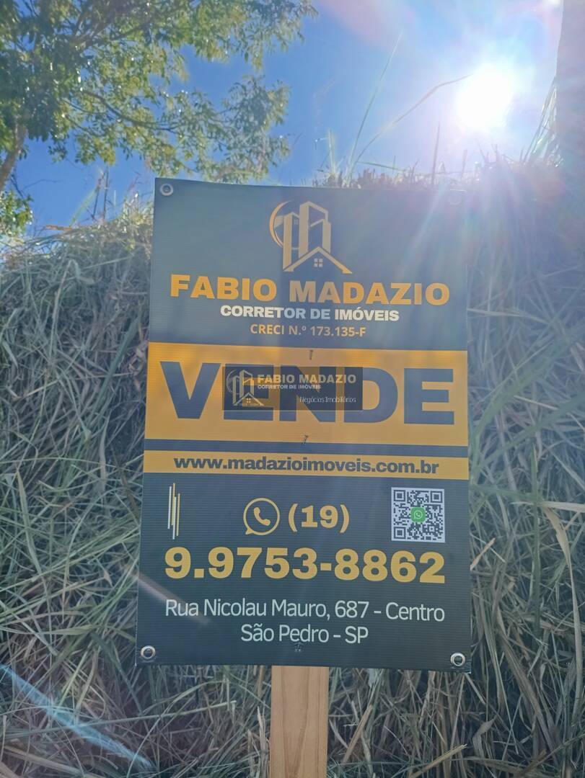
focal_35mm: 25
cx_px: 292
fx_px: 563
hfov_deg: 54.9
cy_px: 389
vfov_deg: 69.4
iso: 50
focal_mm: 4.71
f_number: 1.7
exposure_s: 1/302
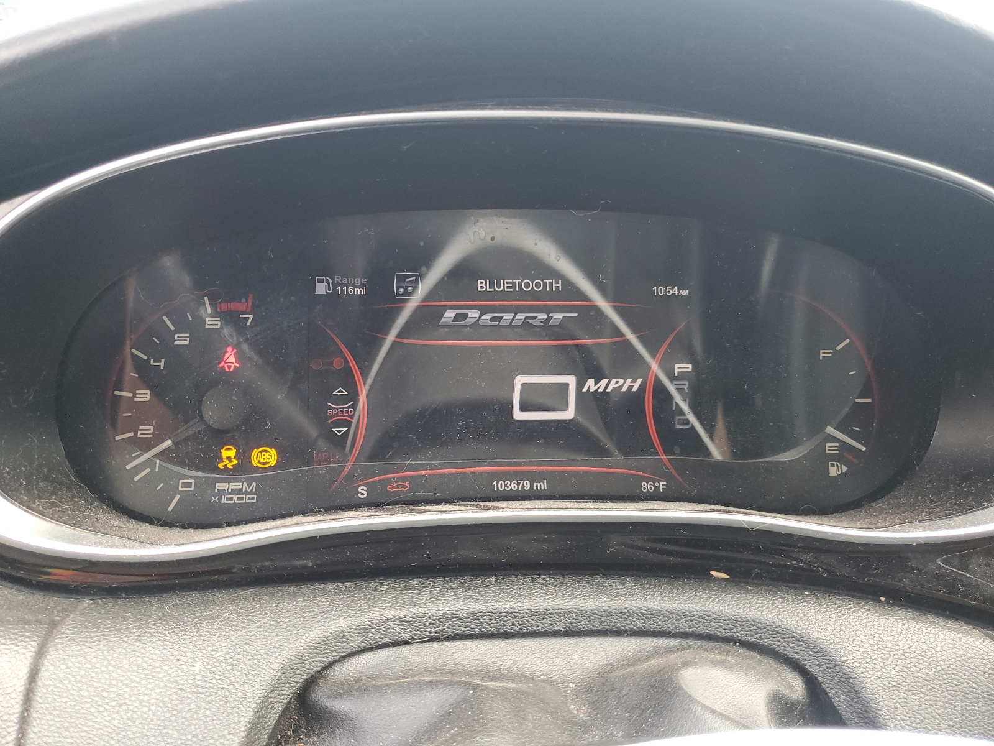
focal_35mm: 26
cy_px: 373
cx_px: 497
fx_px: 747
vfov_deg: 53.1
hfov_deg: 67.3
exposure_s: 1/100
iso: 81
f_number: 1.5
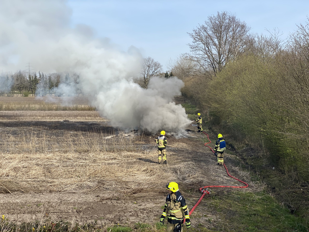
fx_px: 464
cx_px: 154
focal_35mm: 52
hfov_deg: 36.8
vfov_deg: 28.0
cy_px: 116
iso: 20
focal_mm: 6
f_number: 2
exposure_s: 1/1261
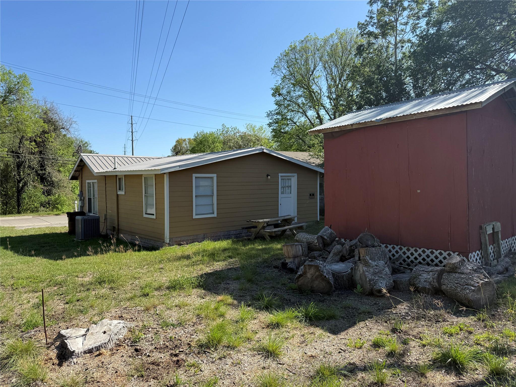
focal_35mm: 24
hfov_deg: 71.6
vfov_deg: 56.8
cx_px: 258
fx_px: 358
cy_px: 194
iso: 80
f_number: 1.78
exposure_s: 1/3279
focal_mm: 6.76
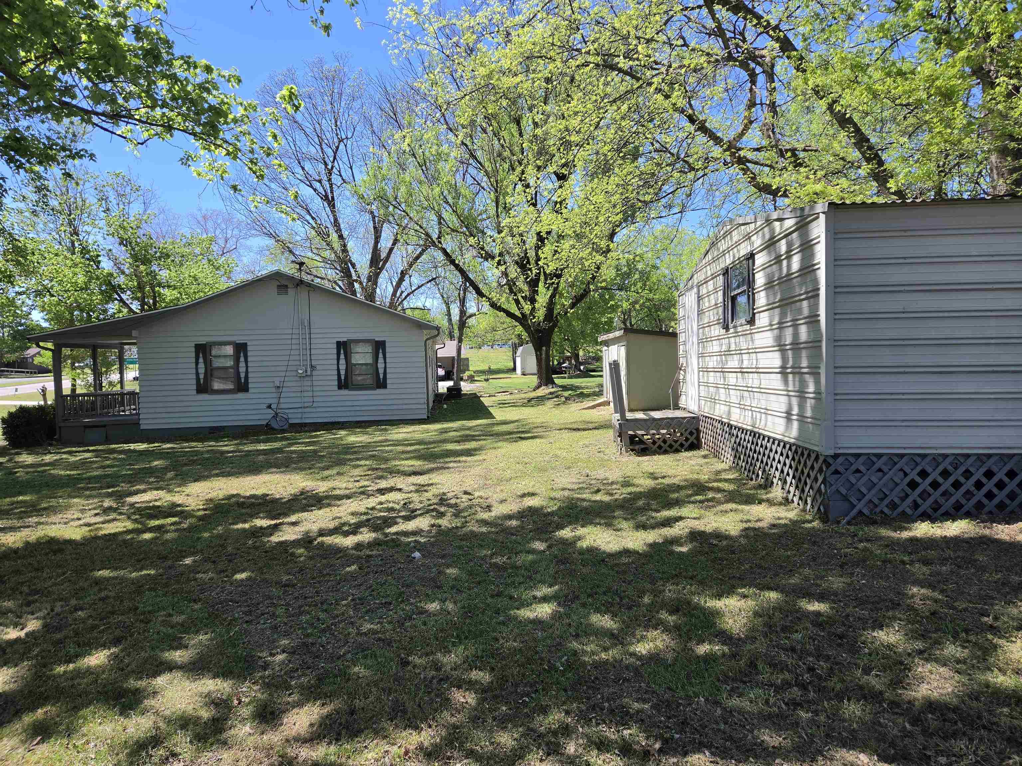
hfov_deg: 73.9
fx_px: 679
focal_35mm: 23
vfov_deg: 58.9
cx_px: 511
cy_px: 383
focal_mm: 5.4
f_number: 1.8
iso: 80
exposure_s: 1/2071
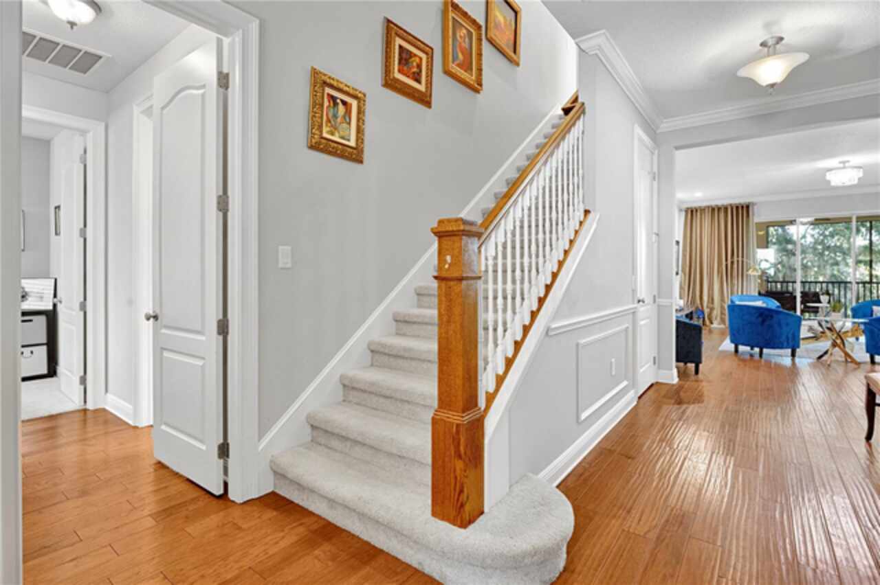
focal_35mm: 17
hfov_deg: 93.3
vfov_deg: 70.4
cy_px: 292
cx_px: 440
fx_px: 415
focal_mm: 17
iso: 200
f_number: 9
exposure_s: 2.5
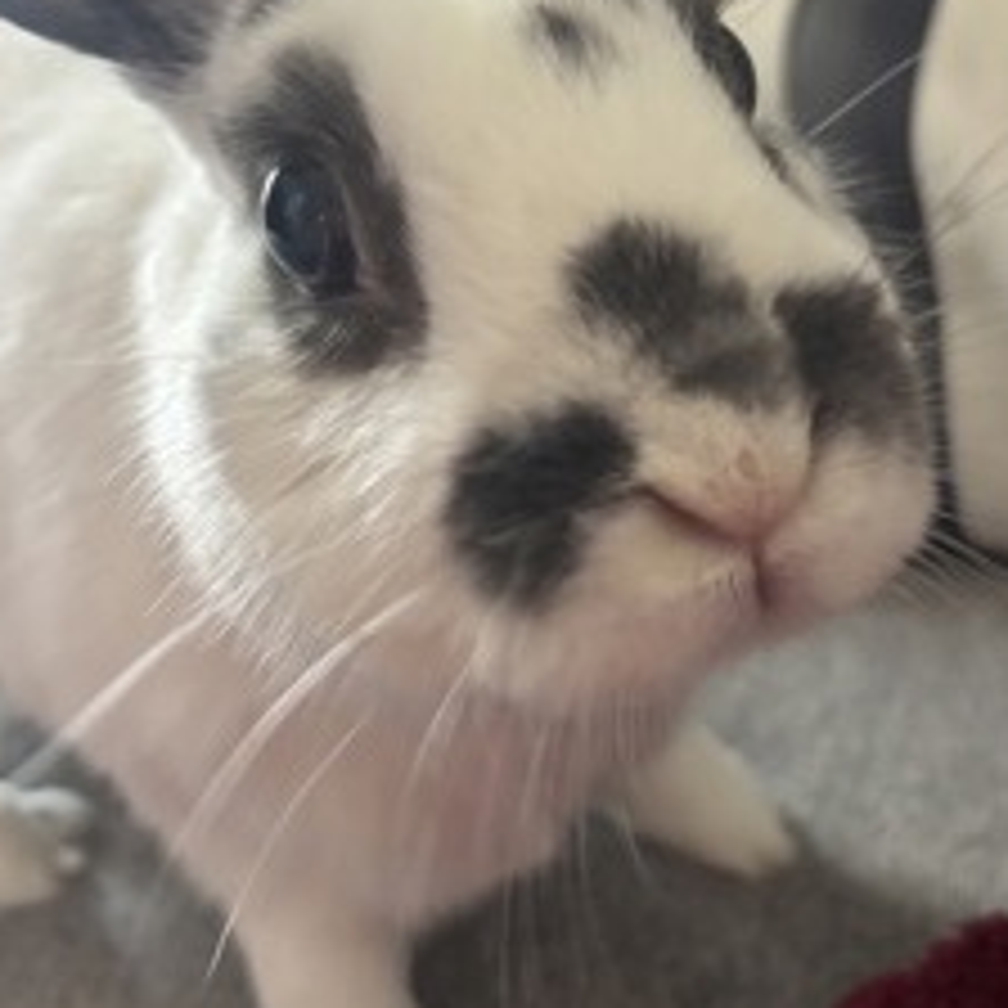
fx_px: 1417
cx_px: 551
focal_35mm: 43
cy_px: 338
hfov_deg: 39.1
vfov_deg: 38.7
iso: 500
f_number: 1.6
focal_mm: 5.96
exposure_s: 1/44
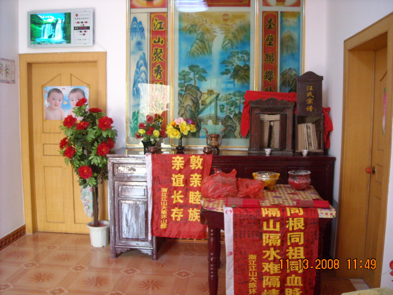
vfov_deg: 40.7
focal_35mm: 35
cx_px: 196
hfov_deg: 52.6
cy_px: 148
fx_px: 397
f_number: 2.8
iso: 400
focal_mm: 5.7
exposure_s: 1/31
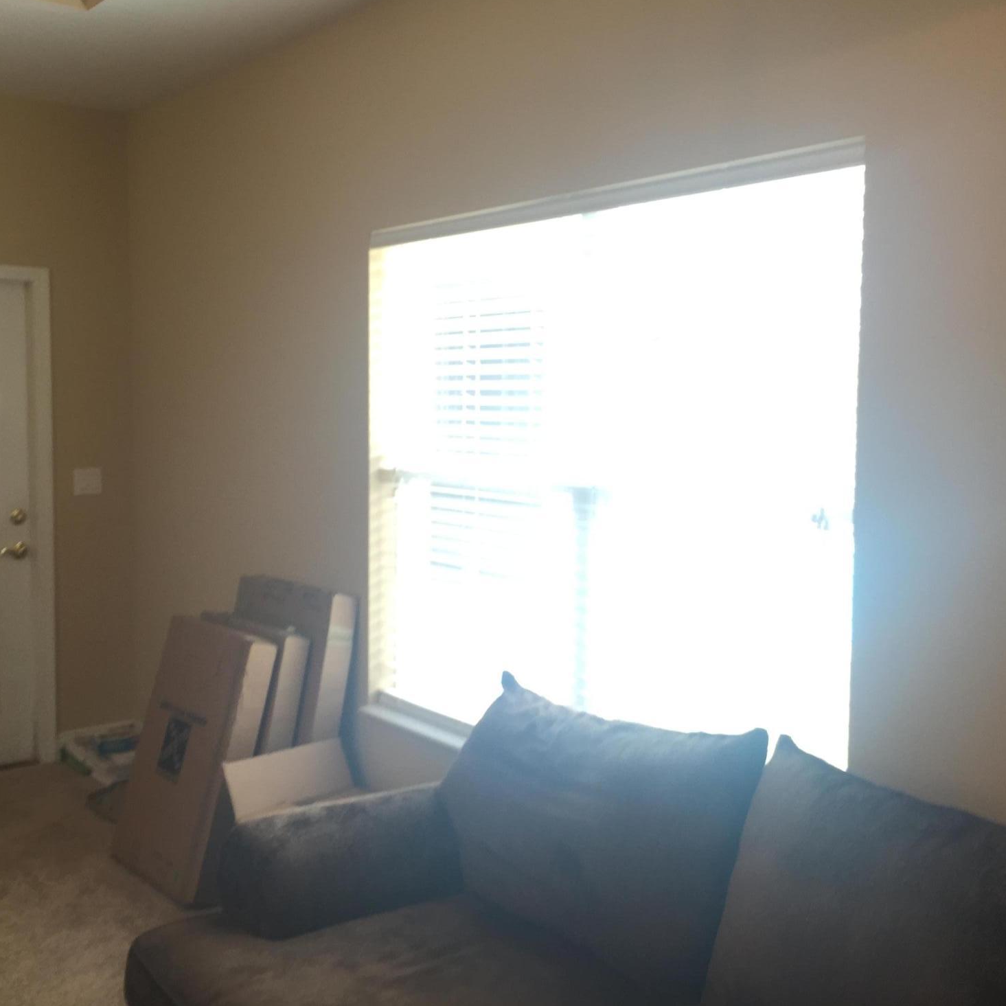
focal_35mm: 35
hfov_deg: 47.2
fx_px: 1151
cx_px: 530
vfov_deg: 47.2
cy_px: 495
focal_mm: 4.15
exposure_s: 1/30
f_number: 2.2
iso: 40
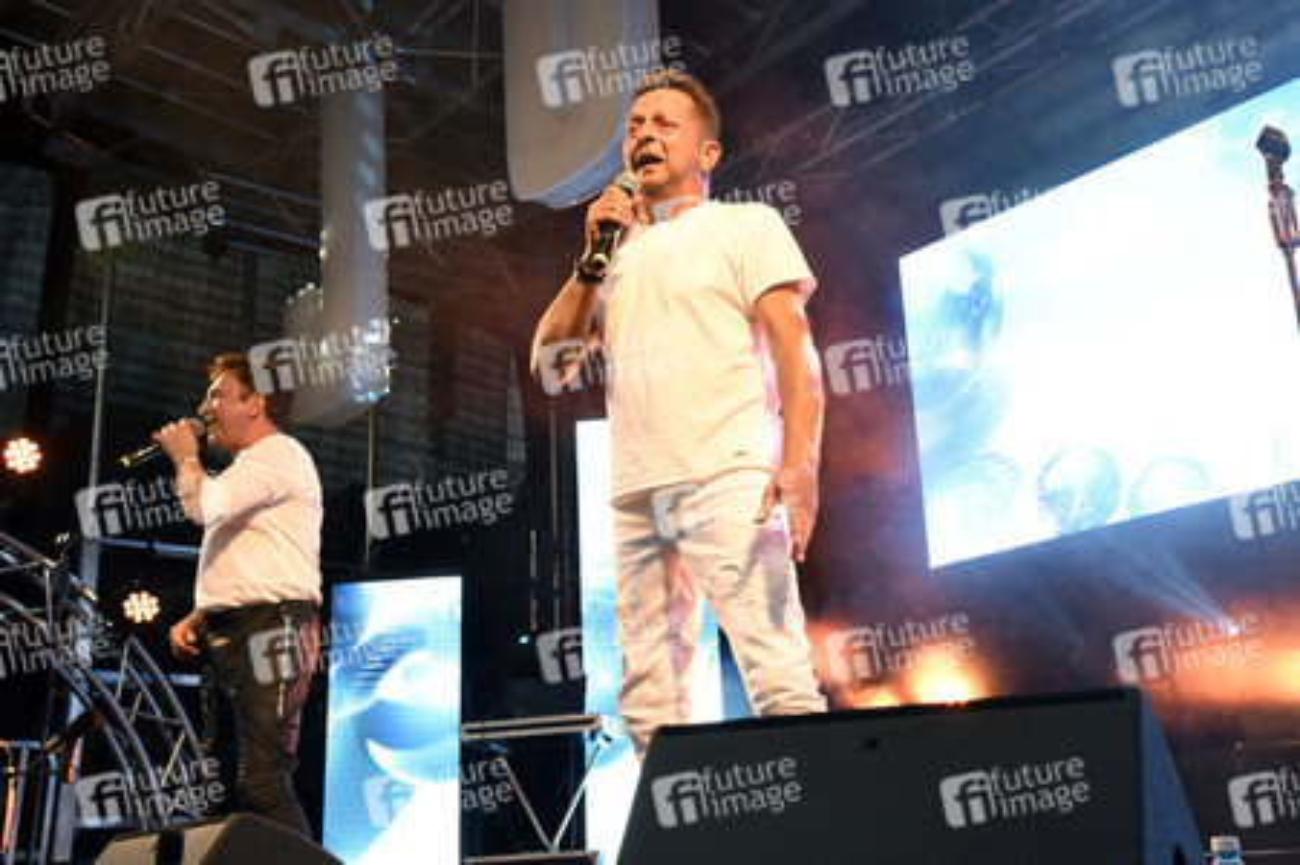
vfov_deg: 30.5
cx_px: 650
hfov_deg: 44.5
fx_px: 1588
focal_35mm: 44
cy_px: 432
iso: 1000
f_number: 6.3
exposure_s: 1/100
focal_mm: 44
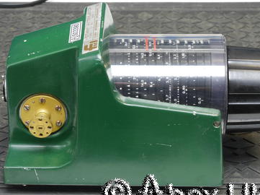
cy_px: 107
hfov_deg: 16.2
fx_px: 915
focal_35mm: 122
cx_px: 133
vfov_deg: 12.1
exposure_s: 1/4
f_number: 11
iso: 400
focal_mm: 55
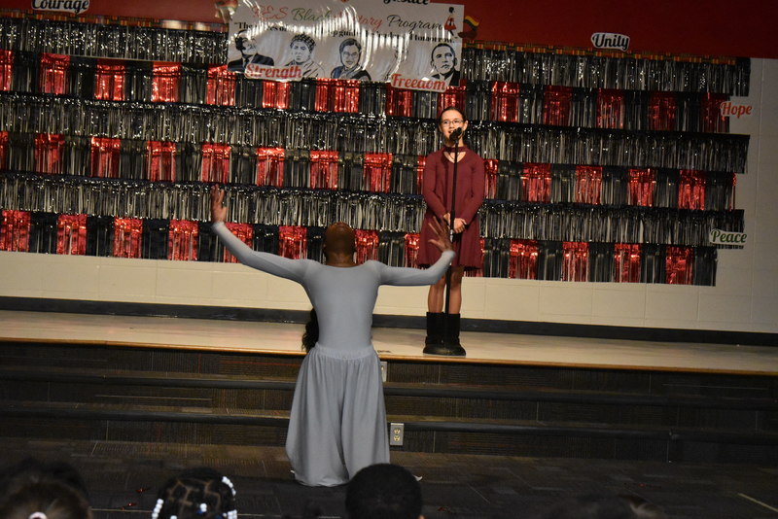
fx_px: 1783
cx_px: 389
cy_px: 260
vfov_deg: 16.6
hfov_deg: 24.6
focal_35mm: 82
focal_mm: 55
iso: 5600
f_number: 7.1
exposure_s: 1/100
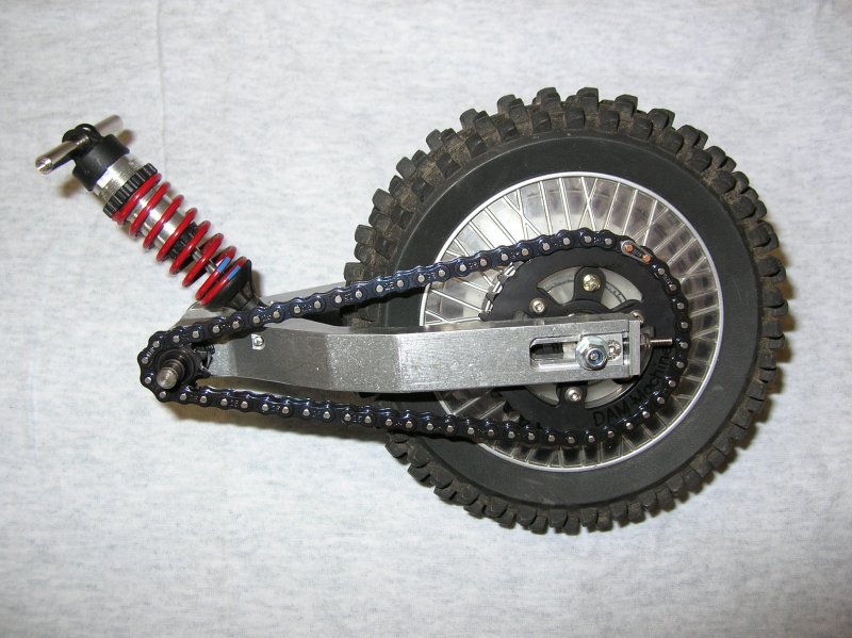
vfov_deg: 39.6
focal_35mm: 36
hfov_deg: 51.4
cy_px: 319
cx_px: 426
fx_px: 886
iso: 50
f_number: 2.7
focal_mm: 6
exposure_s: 1/60.1
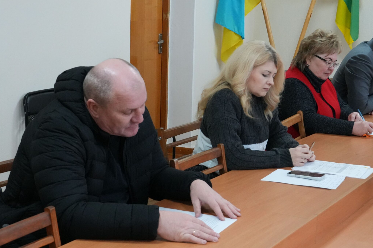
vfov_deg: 18.2
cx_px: 231
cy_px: 128
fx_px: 777
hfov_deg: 26.9
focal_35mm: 75
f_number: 8
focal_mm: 40
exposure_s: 1/80
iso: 4000
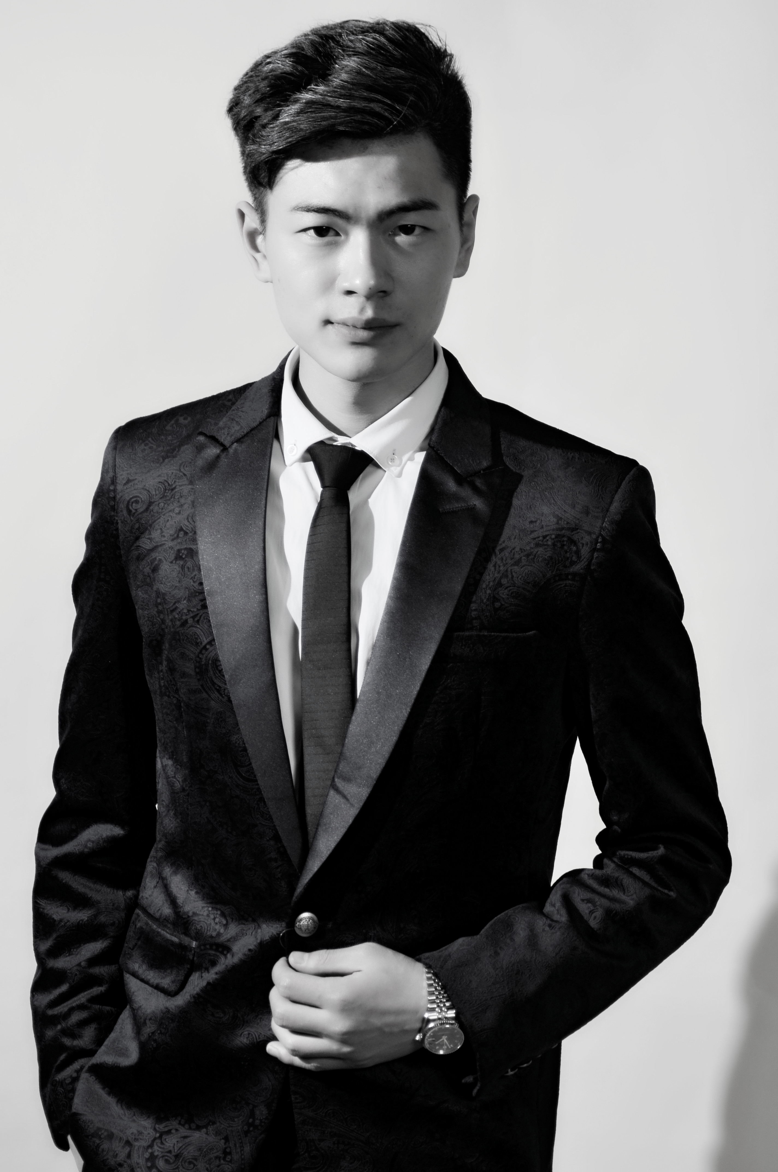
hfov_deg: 13.0
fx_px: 3412
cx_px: 389
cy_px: 586
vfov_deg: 19.5
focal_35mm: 105
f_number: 4
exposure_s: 1/100
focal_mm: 70
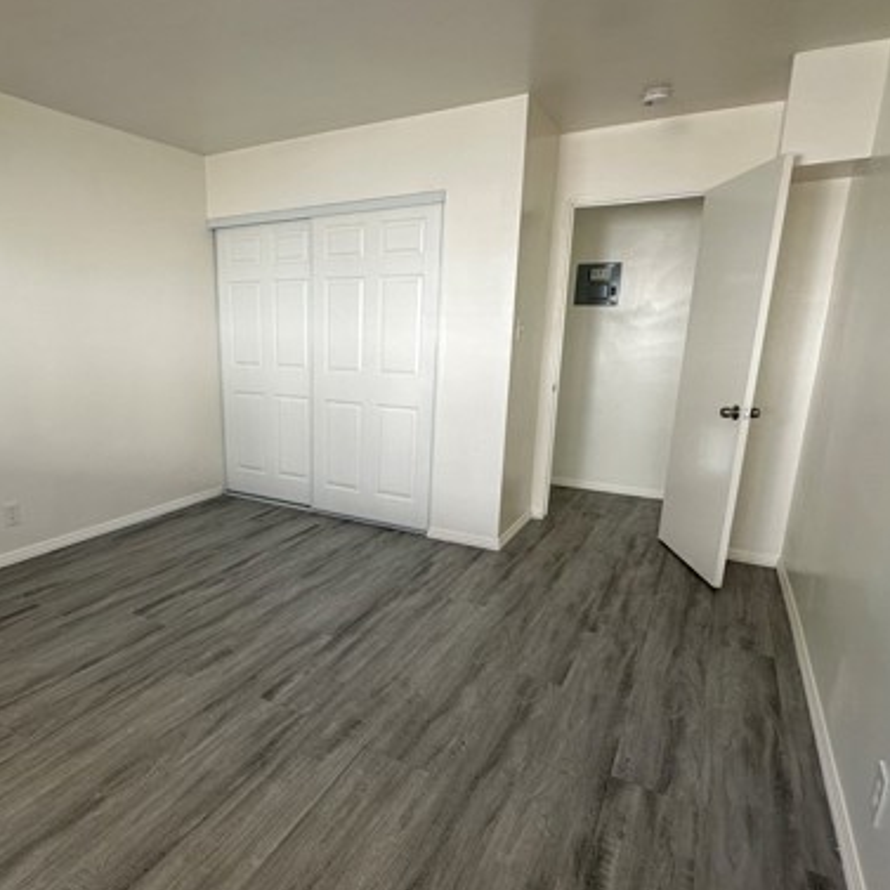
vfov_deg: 72.1
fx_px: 611
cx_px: 335
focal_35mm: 21
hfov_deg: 71.0
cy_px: 475
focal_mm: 2.22
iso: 100
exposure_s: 1/99
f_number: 2.2
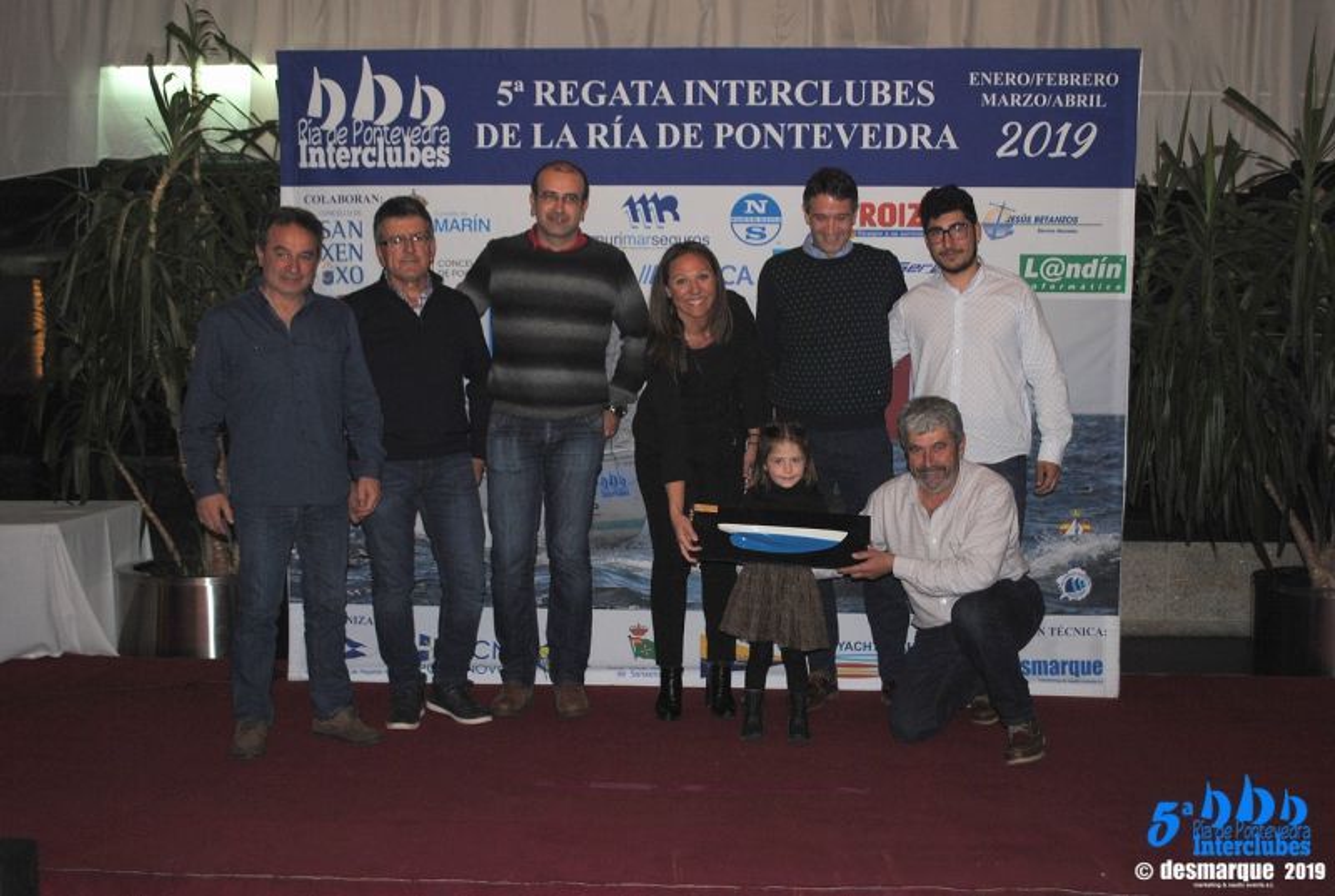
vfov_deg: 34.4
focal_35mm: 39
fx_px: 1449
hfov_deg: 49.5
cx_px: 668
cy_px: 448
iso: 200
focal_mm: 26
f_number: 4.2
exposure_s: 1/60
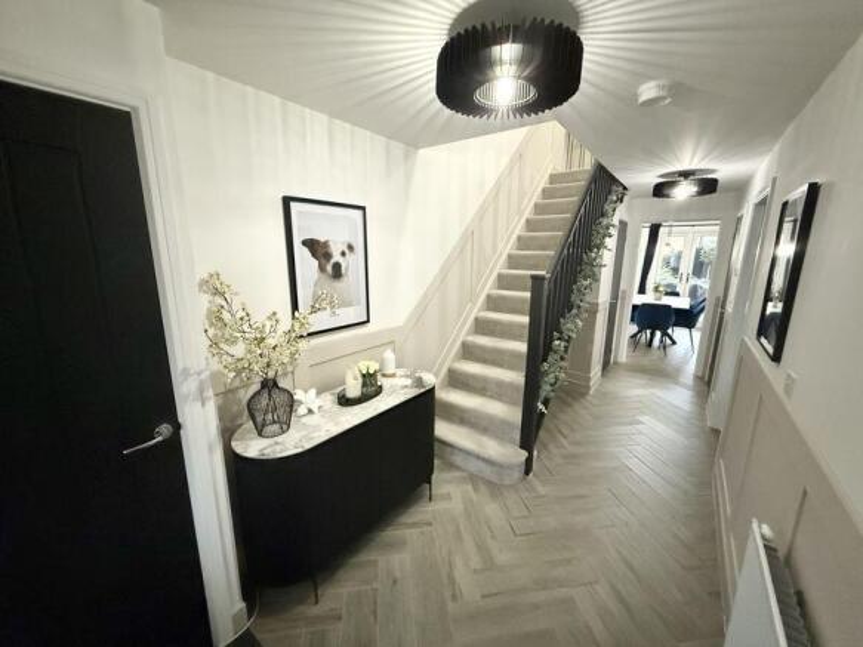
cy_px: 324
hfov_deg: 102.1
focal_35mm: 14
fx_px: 349
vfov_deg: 85.7
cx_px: 432
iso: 1250
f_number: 2.2
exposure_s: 1/60
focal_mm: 2.22
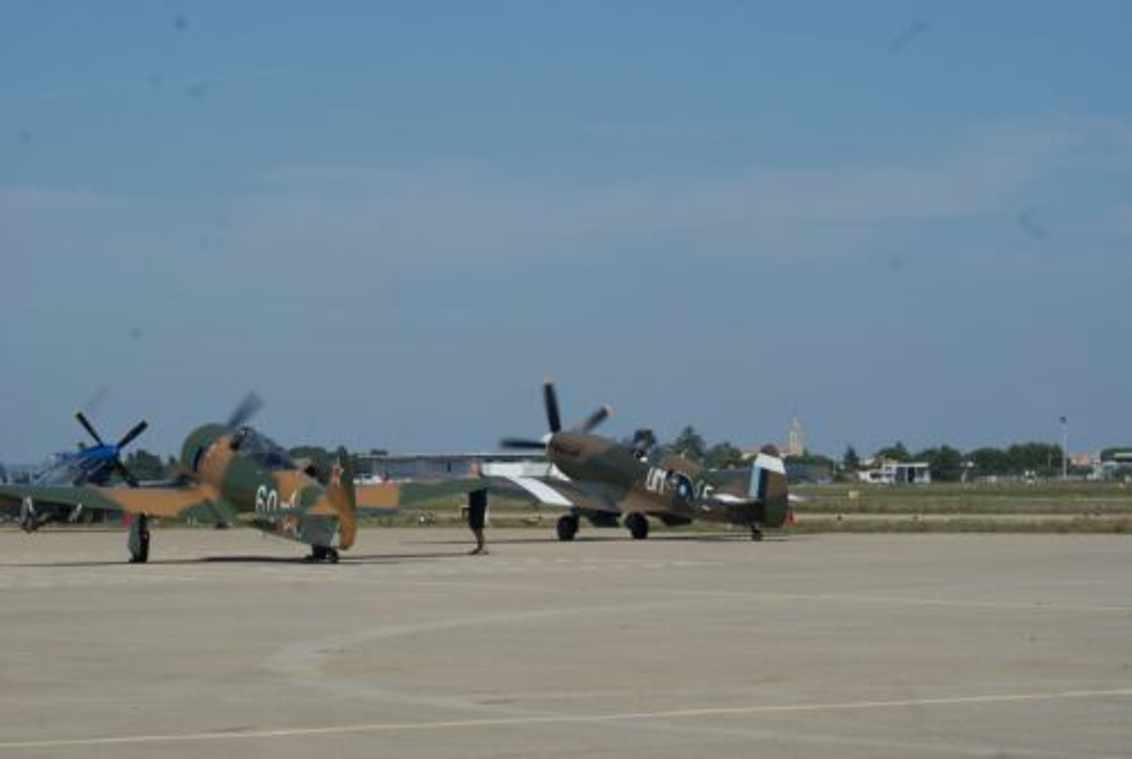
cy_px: 380
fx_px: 4015
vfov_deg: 10.8
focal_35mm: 128
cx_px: 566
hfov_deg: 16.0
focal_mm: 85
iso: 100
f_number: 13
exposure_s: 1/250
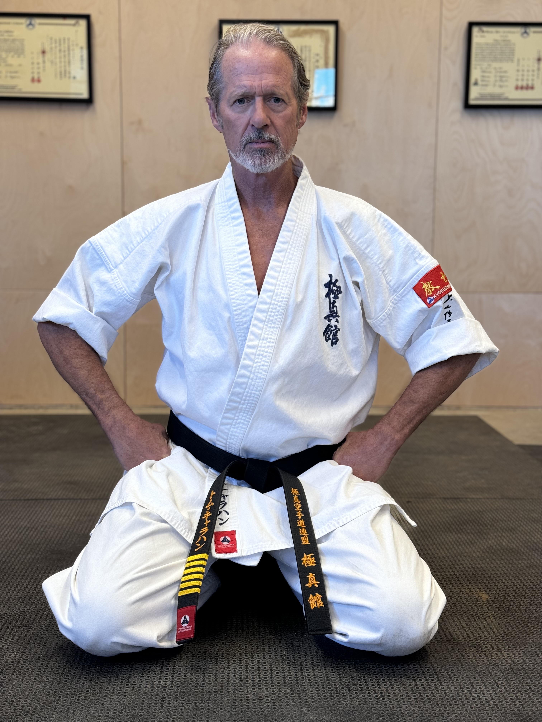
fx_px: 1002
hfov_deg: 30.3
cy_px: 361
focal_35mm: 48
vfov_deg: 39.7
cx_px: 271
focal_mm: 6.76
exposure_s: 1/114
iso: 100
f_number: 1.78
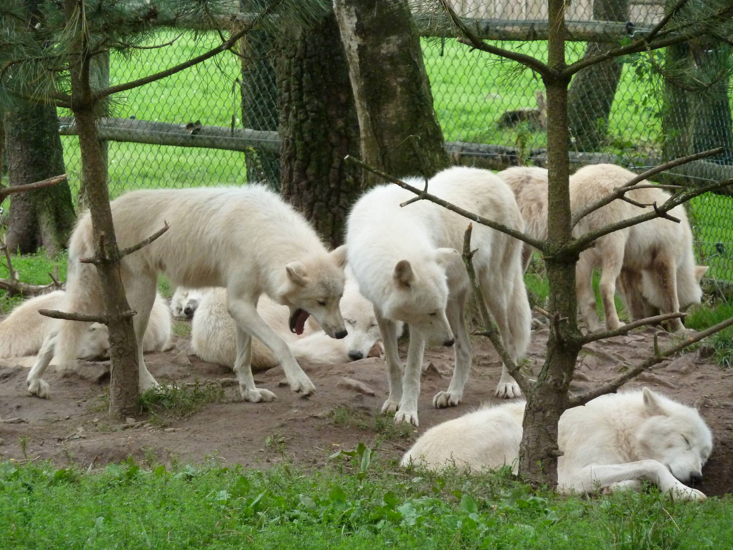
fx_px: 5038
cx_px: 382
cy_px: 268
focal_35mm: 238
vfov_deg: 6.2
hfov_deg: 8.3
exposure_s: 1/160
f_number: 4.6
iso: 400
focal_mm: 37
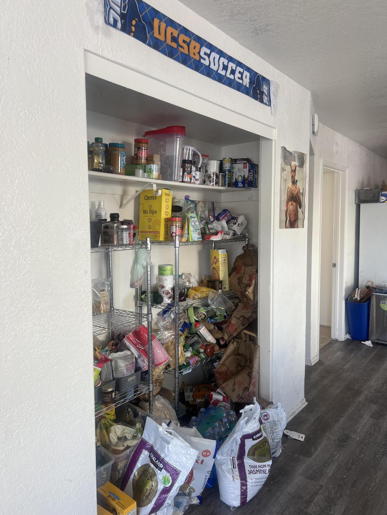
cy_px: 258
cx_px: 194
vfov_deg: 67.3
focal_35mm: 26
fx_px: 388
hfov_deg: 53.1
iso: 80
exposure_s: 1/120
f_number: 1.5
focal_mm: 5.7
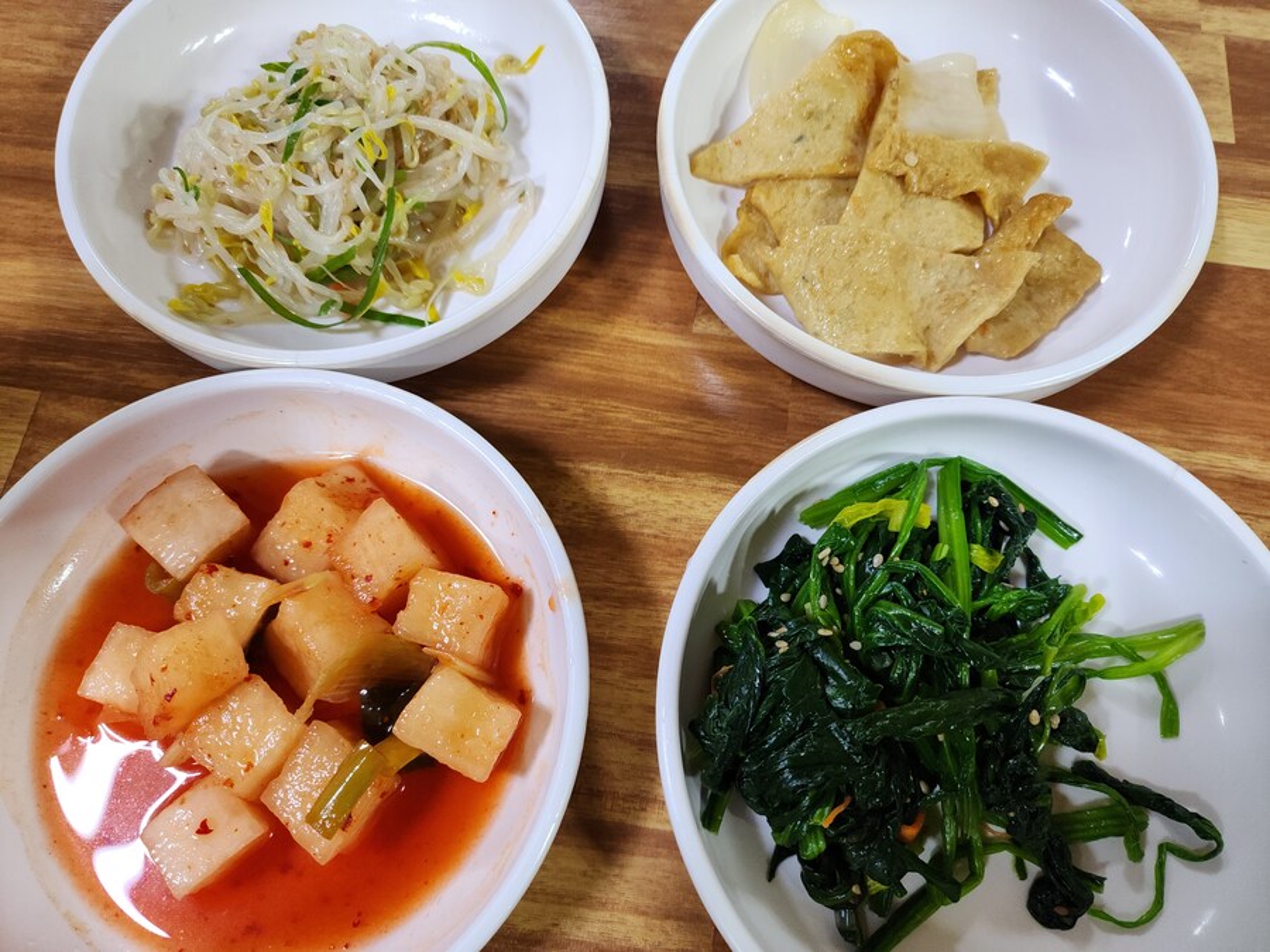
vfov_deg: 58.9
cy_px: 476
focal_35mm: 23
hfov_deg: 73.9
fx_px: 844
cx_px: 635
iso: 160
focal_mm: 6.4
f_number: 1.8
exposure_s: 1/60.2
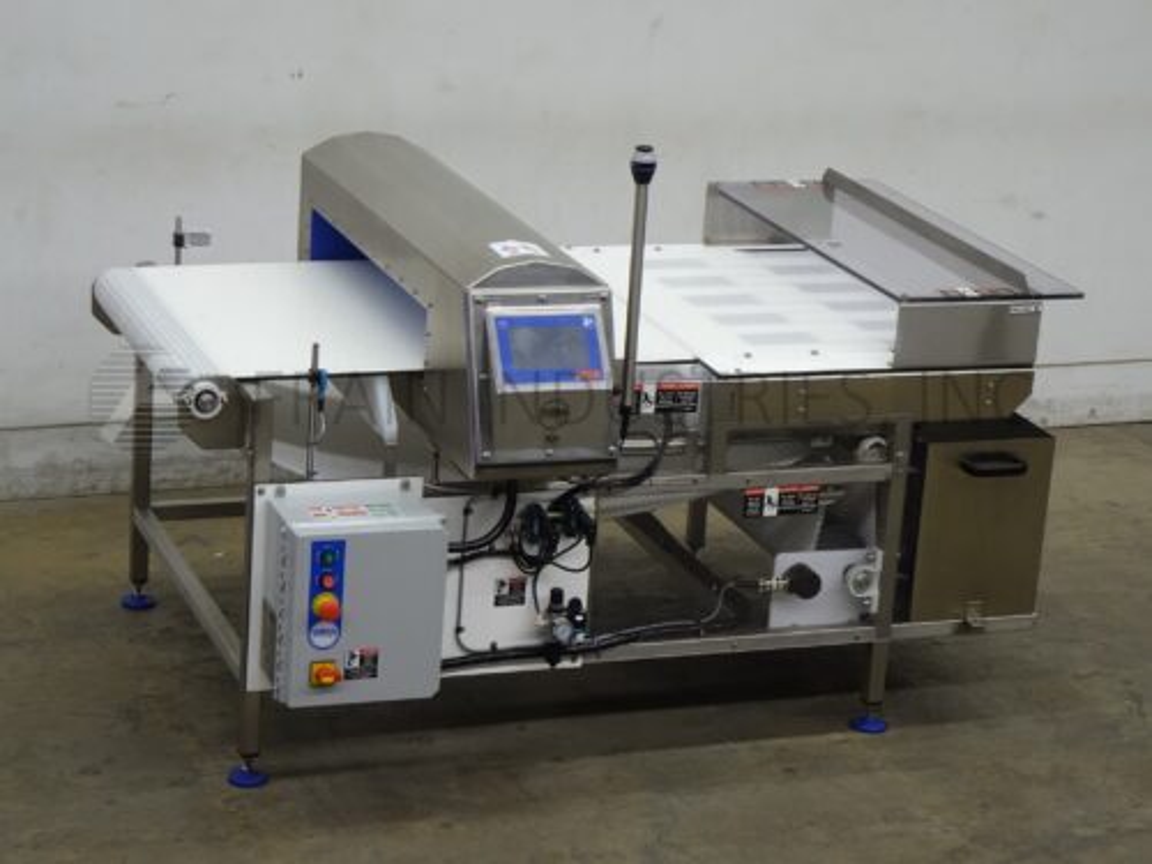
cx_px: 576
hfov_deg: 21.5
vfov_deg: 16.2
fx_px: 3028
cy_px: 432
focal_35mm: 91
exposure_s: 1/100
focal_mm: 14.29
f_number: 5
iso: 500
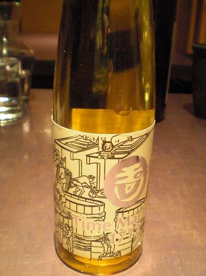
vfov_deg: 44.8
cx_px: 112
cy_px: 149
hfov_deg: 34.3
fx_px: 334
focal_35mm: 42
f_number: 3.1
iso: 800
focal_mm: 6.3
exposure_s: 1/25
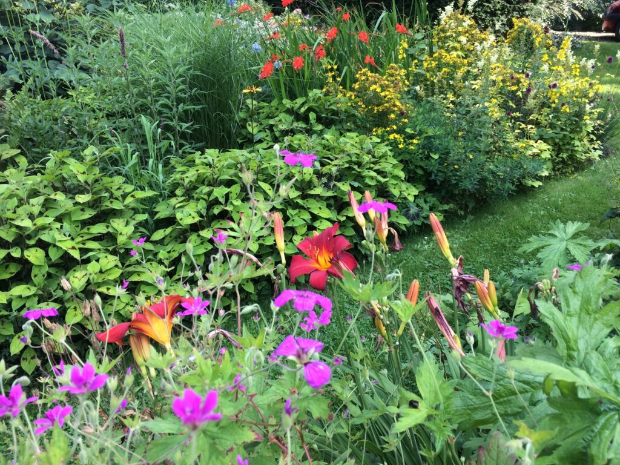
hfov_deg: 61.7
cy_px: 232
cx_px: 310
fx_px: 519
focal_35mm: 29
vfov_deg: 48.2
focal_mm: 4.15
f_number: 2.2
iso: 32
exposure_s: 1/258
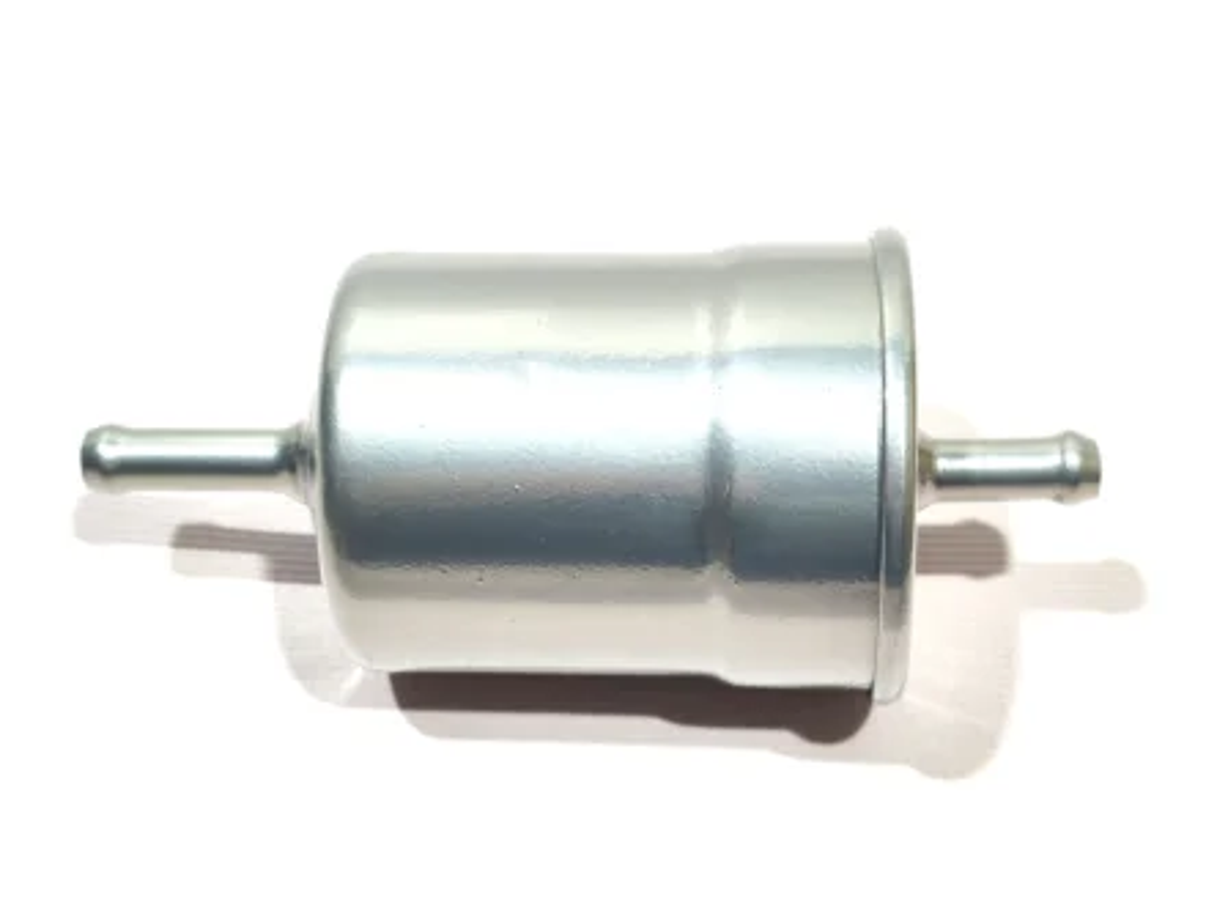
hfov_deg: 37.5
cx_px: 603
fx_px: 1777
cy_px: 452
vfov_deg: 28.6
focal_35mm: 51
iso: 238
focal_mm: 4.75
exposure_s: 1/100
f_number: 1.75
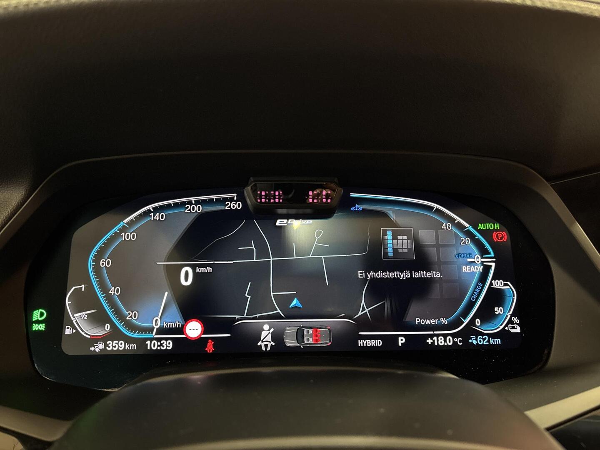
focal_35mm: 26
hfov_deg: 67.3
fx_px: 451
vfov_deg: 53.1
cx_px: 300
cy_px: 225
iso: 800
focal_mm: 5.96
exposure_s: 1/30
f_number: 1.6
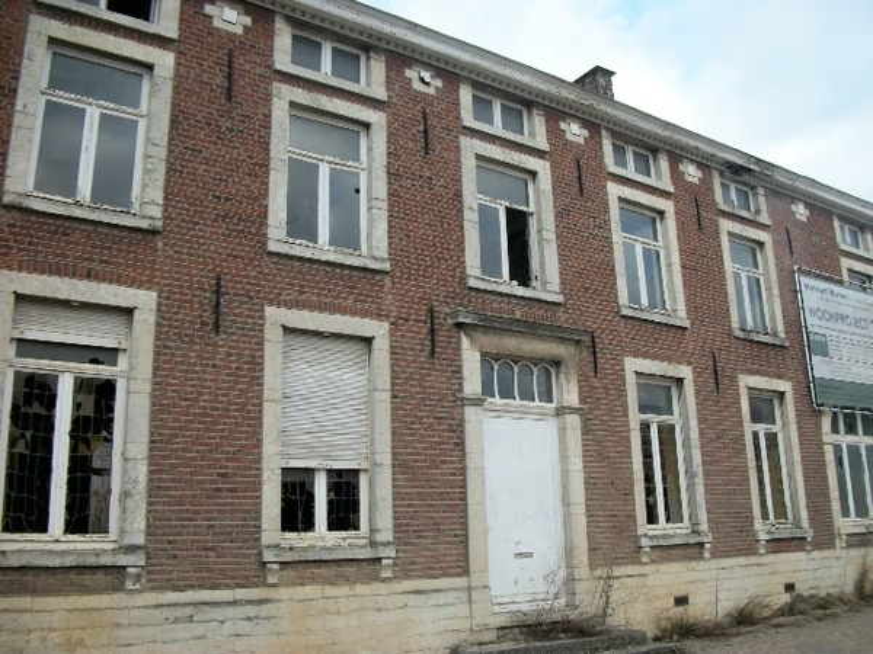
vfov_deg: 44.2
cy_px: 327
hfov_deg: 56.8
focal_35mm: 32
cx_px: 436
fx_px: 807
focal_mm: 5.7
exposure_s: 1/50
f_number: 8.8
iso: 80
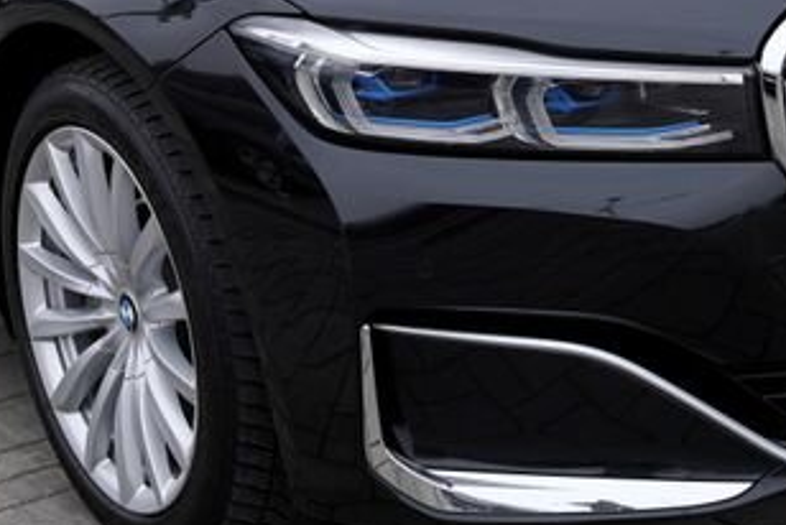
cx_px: 457
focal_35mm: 93
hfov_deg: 21.9
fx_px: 2032
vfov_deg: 14.3
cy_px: -78
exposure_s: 1/125
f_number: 5.6
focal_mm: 28
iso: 100
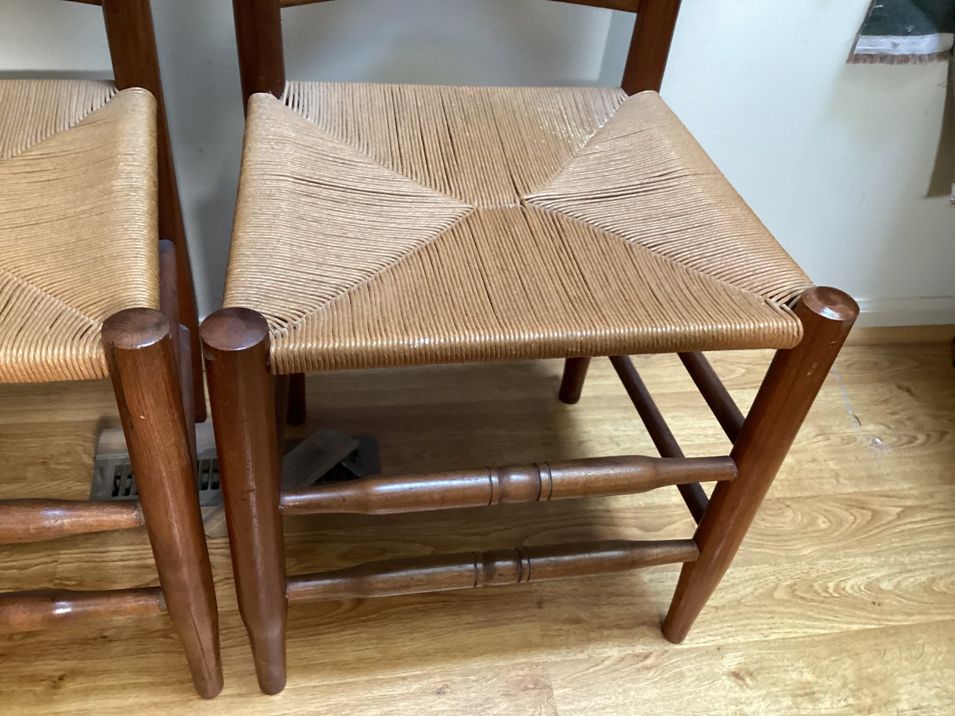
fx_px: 855
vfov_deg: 45.4
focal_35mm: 31
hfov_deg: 58.3
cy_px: 358
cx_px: 478
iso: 250
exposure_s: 1/50
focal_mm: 3.3
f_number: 2.4
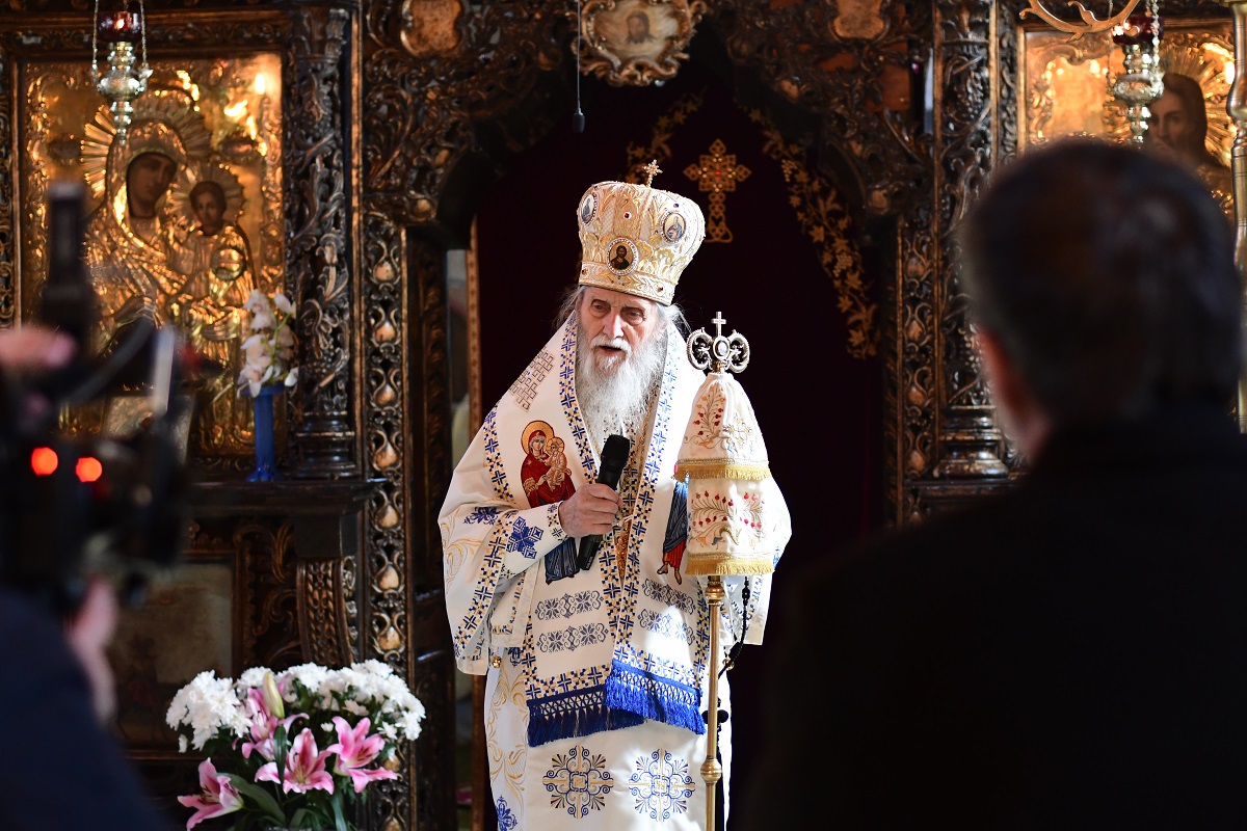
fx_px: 2598
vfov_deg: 18.2
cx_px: 624
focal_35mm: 75
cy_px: 416
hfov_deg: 27.0
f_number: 2.2
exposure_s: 1/100
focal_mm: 50
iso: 2000
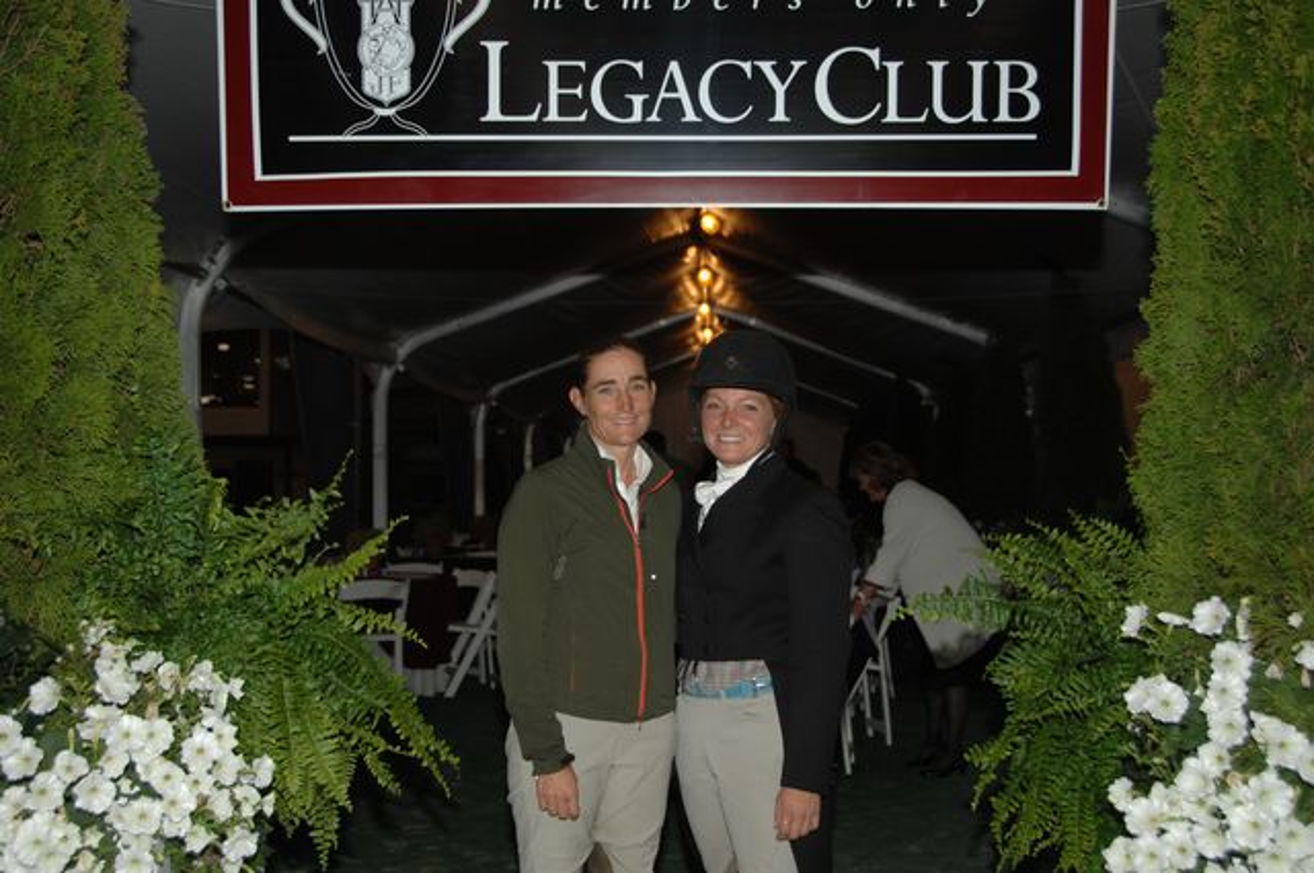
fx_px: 1586
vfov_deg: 30.8
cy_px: 436
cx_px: 657
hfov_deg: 45.0
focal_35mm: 44
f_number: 4
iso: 200
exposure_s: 1/125
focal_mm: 29
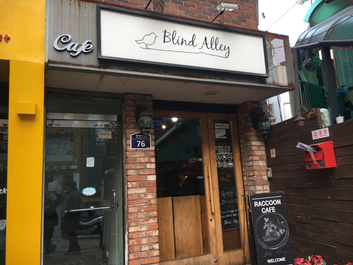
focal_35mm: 29
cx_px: 176
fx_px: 296
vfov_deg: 48.2
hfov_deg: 61.7
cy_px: 132
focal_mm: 4.15
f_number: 2.2
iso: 25
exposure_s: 1/60
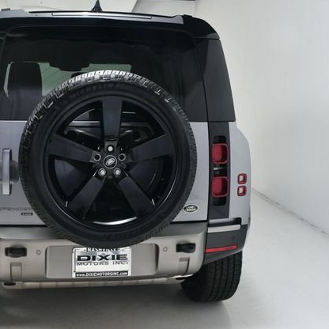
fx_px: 505
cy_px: 162
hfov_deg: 35.7
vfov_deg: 36.1
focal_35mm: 47
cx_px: 107
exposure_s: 1/160
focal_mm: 24
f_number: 11
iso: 100
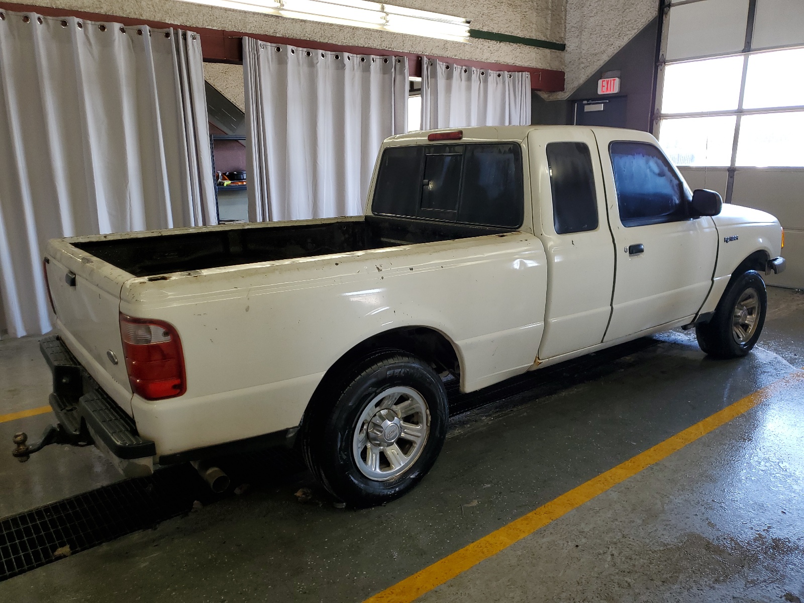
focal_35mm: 26
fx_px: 604
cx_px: 402
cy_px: 302
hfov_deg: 67.3
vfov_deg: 53.1
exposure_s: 1/120
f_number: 1.5
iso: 56
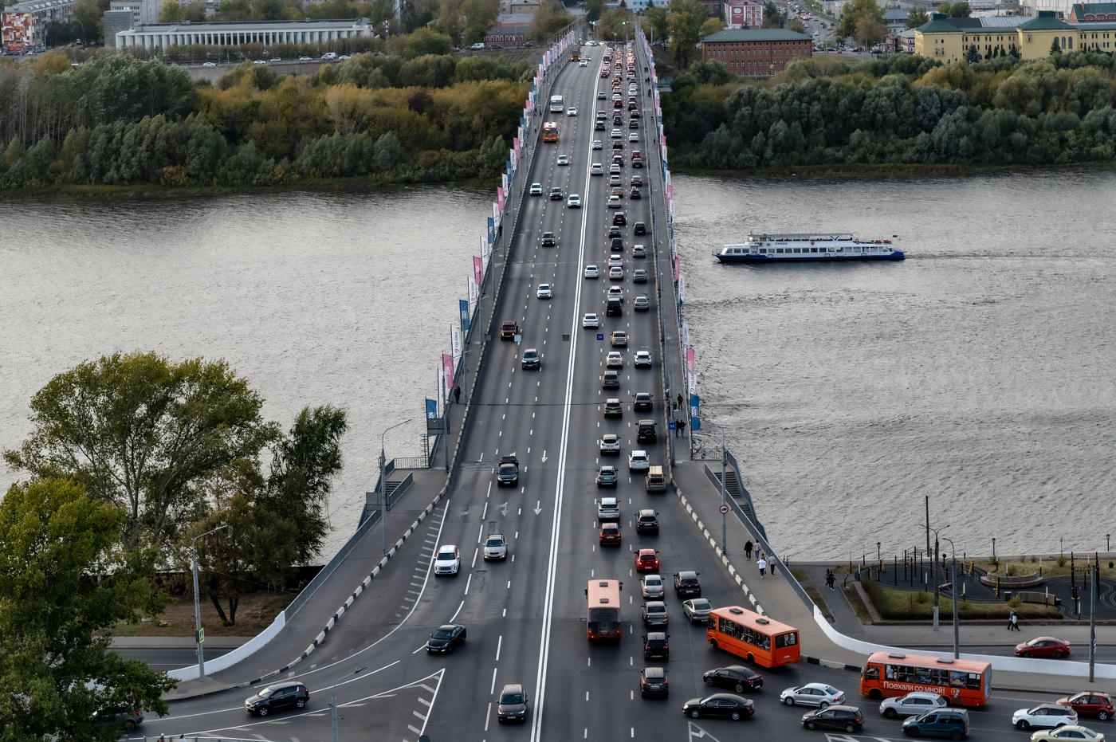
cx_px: 558
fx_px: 2664
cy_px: 371
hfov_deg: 23.7
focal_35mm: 86
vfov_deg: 15.9
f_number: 7.1
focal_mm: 86
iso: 250
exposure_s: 1/125
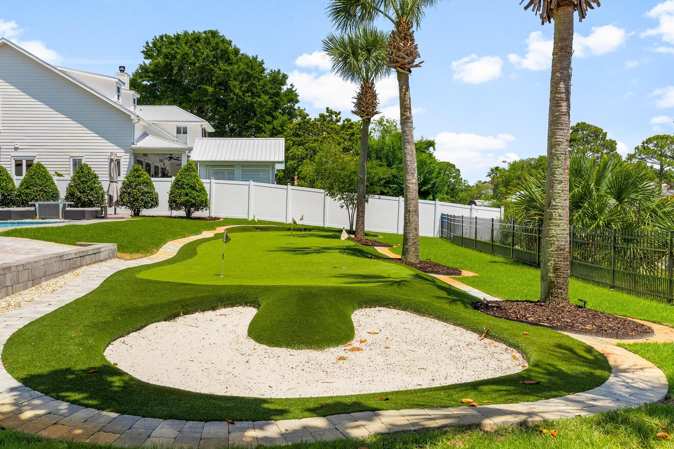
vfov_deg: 42.3
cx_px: 337
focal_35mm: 31
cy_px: 224
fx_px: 580
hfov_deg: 60.3
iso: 400
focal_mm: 20.7
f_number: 8
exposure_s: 1/640
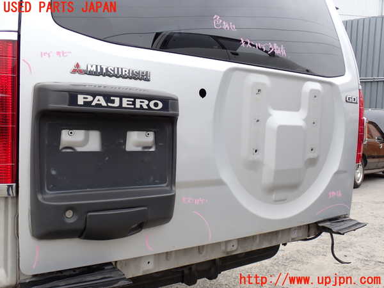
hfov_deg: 51.4
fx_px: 399
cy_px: 144
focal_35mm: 36
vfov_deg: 39.7
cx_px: 192
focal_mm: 6.37
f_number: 3.5
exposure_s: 1/125
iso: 100
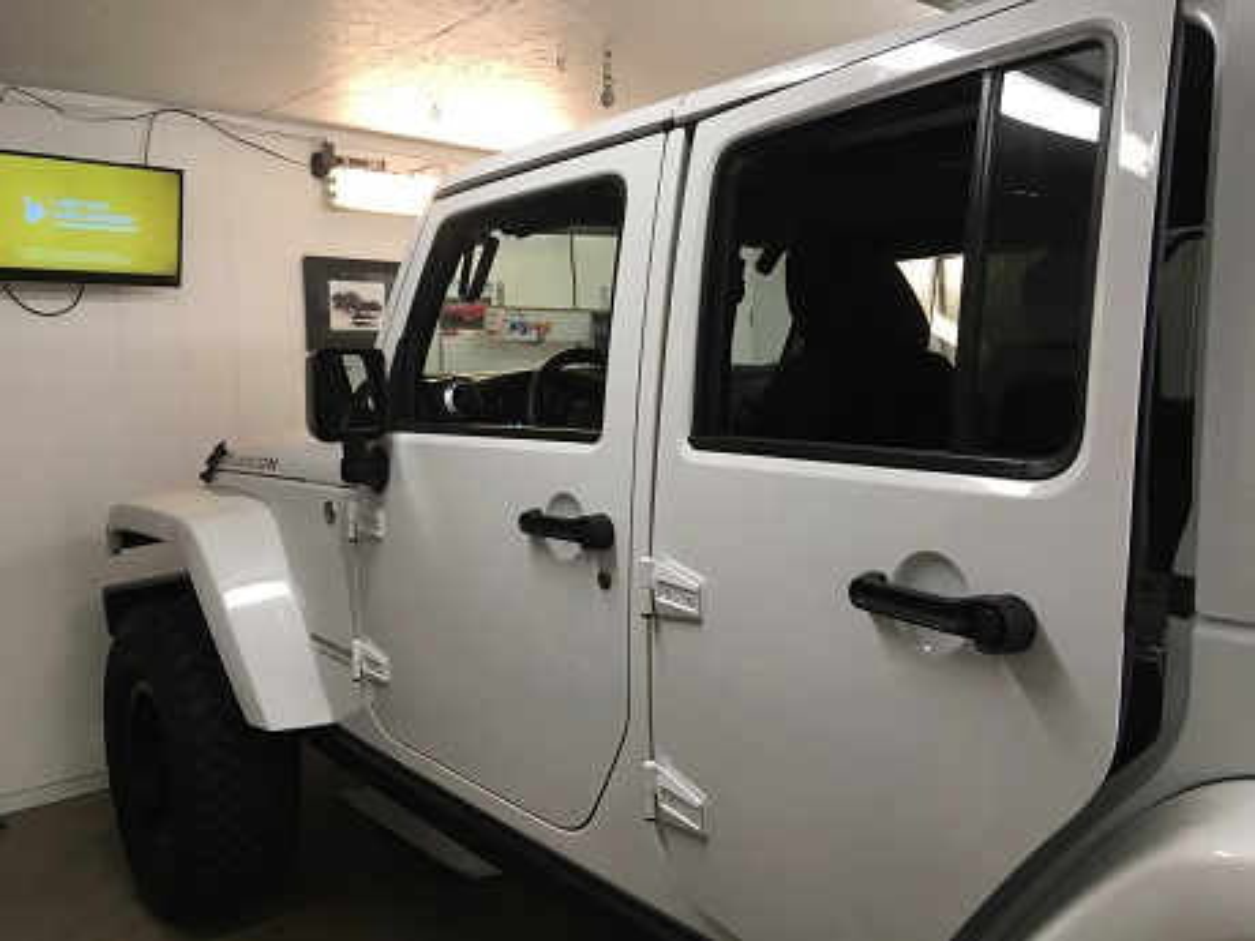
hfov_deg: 61.7
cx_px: 628
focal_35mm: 29
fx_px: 1051
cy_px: 470
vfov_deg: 48.2
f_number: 2.2
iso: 50
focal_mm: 4.15
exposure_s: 1/30
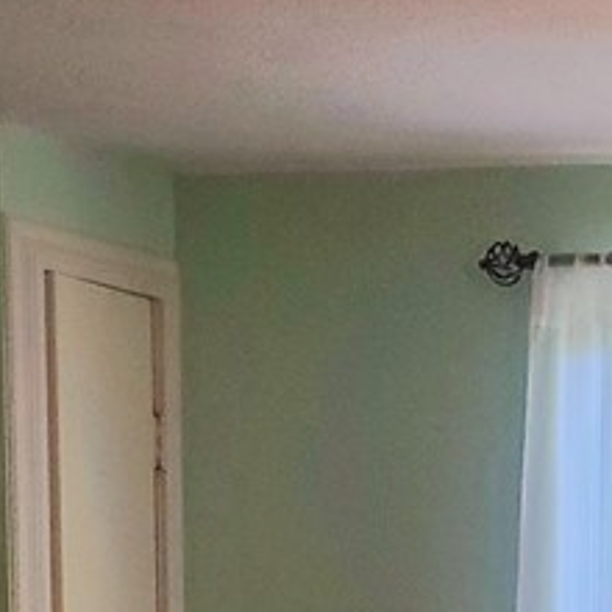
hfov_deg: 15.0
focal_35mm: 107
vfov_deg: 14.6
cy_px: 1040
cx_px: 929
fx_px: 2140
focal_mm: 4.3
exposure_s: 1/120
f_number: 2.4
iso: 320
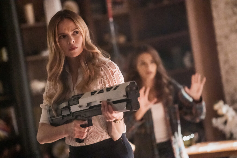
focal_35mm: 168
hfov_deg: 12.2
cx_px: 118
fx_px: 1106
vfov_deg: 8.2
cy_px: 79
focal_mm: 168
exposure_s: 1/250
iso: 8000
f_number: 3.2
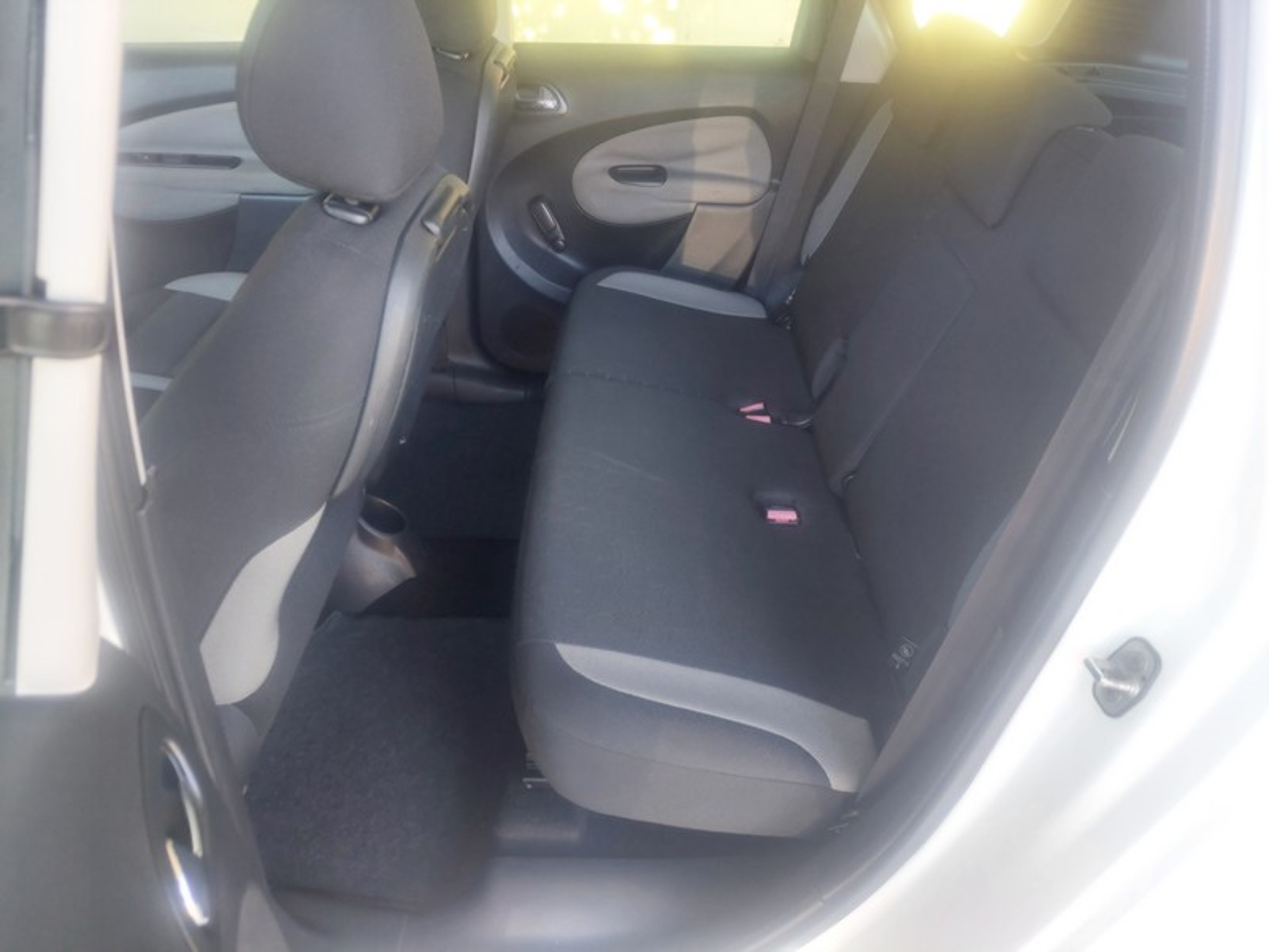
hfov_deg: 69.4
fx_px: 916
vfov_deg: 54.9
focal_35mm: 25
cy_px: 476
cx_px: 634
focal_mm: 5.23
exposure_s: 1/60
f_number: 1.8
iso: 400
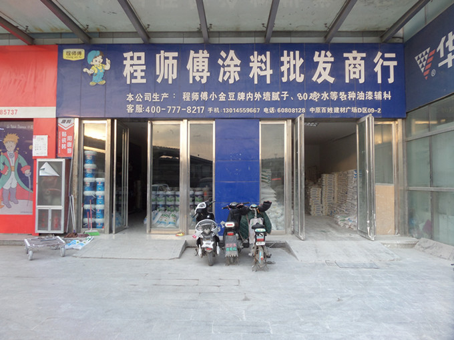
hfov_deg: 71.6
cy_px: 170
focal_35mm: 24
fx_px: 315
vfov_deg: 56.8
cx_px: 227
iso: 80
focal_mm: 4
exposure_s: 1/45
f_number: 3.2
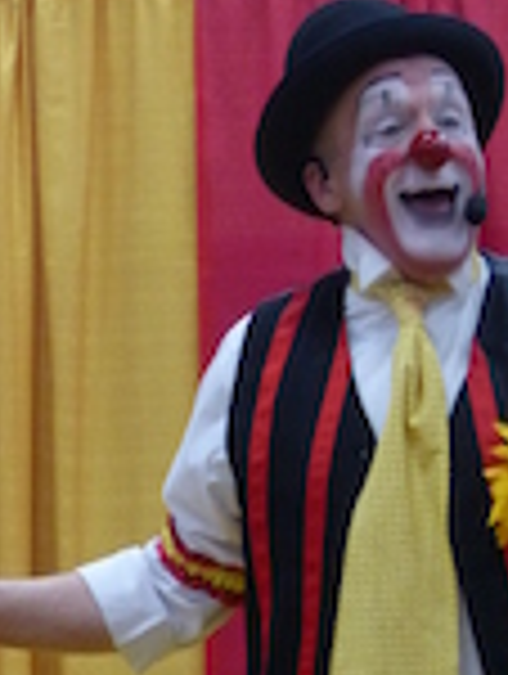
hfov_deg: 4.9
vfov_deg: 6.5
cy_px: 598
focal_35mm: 303
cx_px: 162
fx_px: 5912
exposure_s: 1/25
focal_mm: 20.5
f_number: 2.8
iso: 400
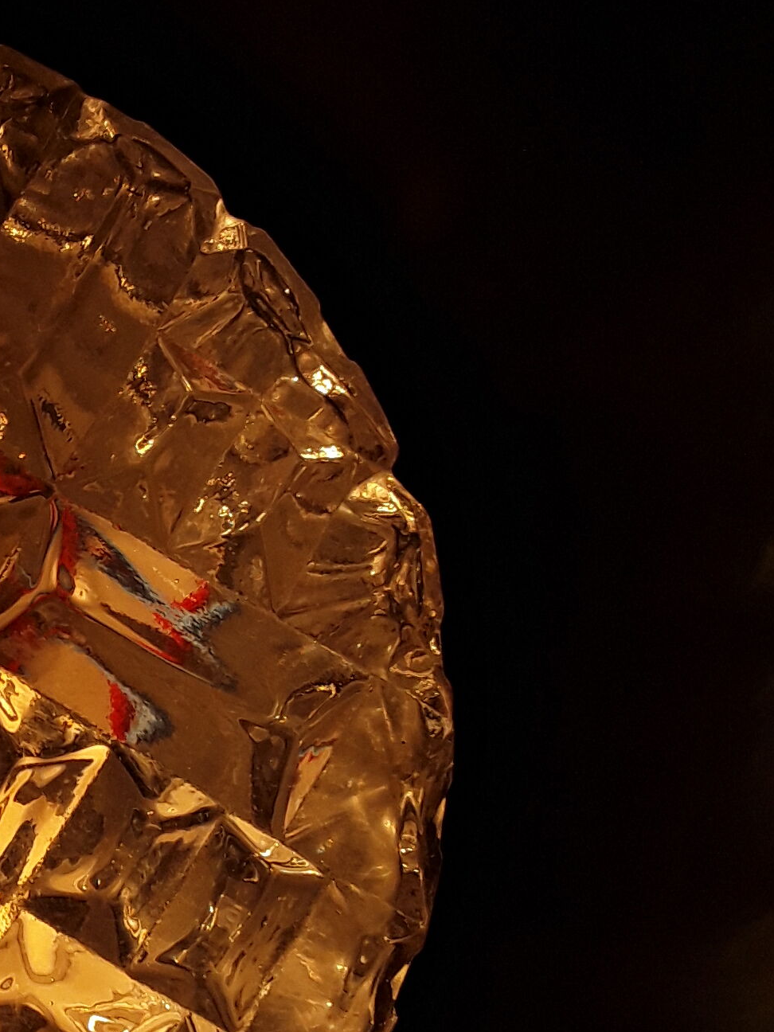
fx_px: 2027
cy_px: 572
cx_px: -192
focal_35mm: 68
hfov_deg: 20.1
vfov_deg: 28.5
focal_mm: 2.91
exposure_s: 1/351
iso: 40
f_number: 1.9
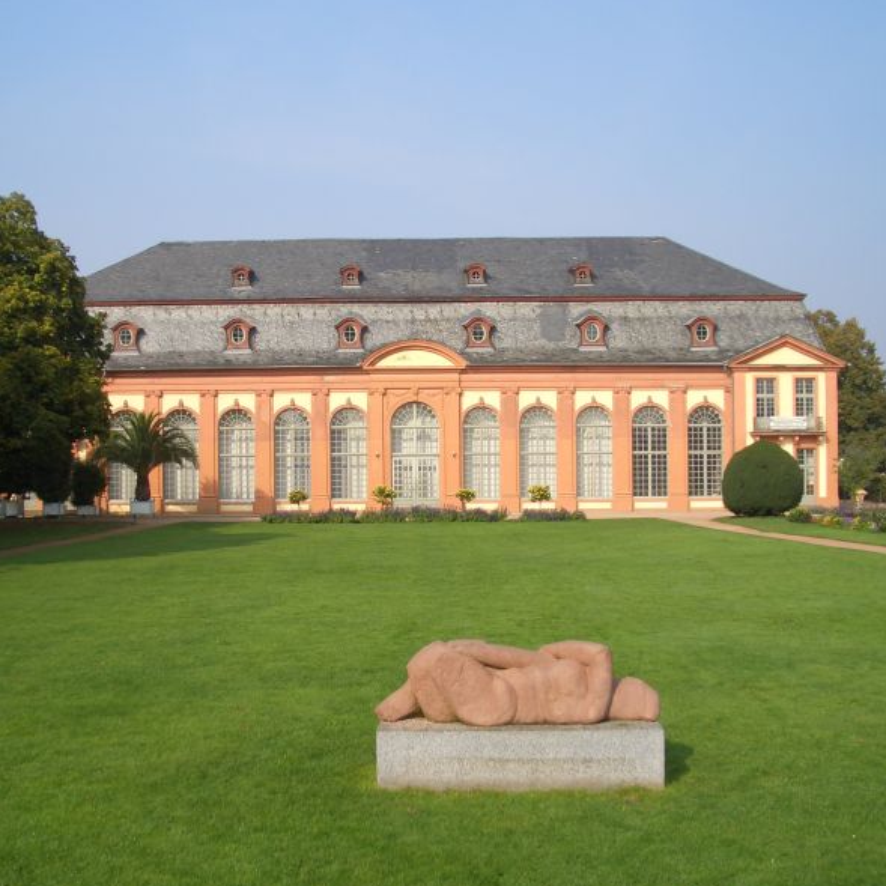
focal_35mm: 42
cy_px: 444
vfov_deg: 40.0
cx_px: 408
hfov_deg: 40.0
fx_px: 1216
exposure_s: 1/320
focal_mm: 5.8
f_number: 4.3
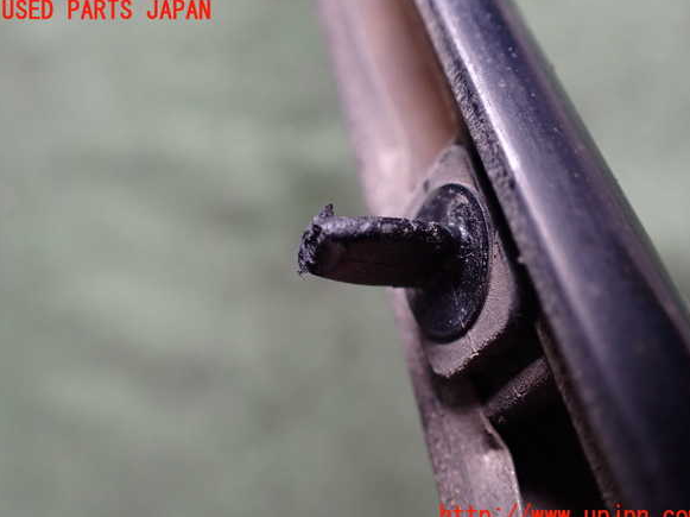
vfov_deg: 45.4
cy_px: 264
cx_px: 352
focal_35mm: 31
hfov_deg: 58.4
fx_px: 618
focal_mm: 5.4
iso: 400
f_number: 2.3
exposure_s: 1/125
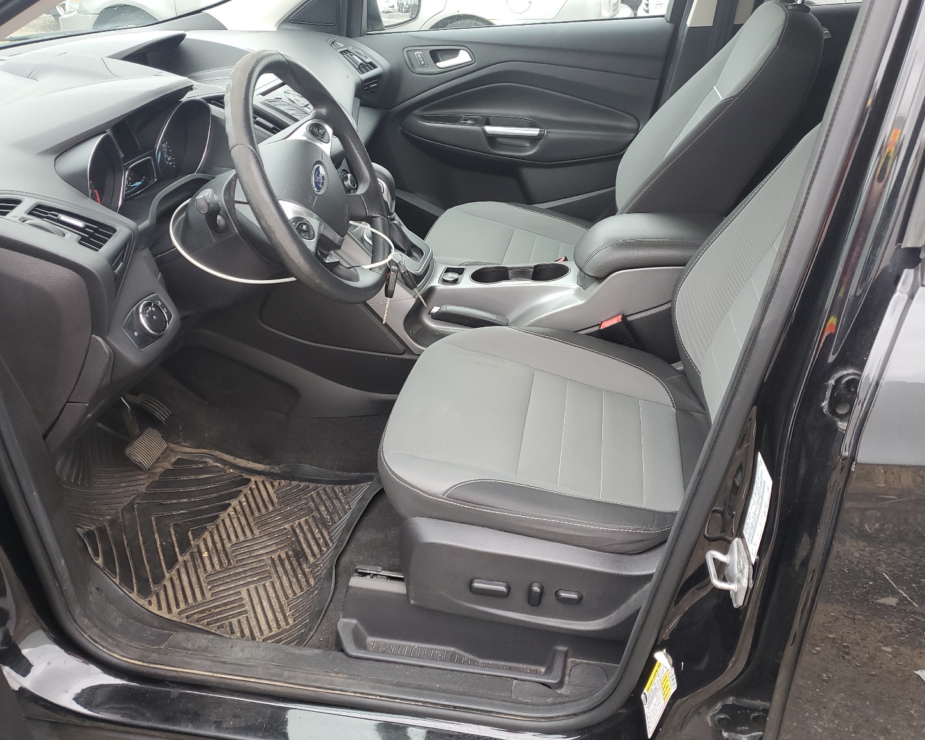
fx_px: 767
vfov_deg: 51.5
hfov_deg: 62.2
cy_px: 364
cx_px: 456
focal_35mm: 28
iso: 74
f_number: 1.5
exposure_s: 1/120
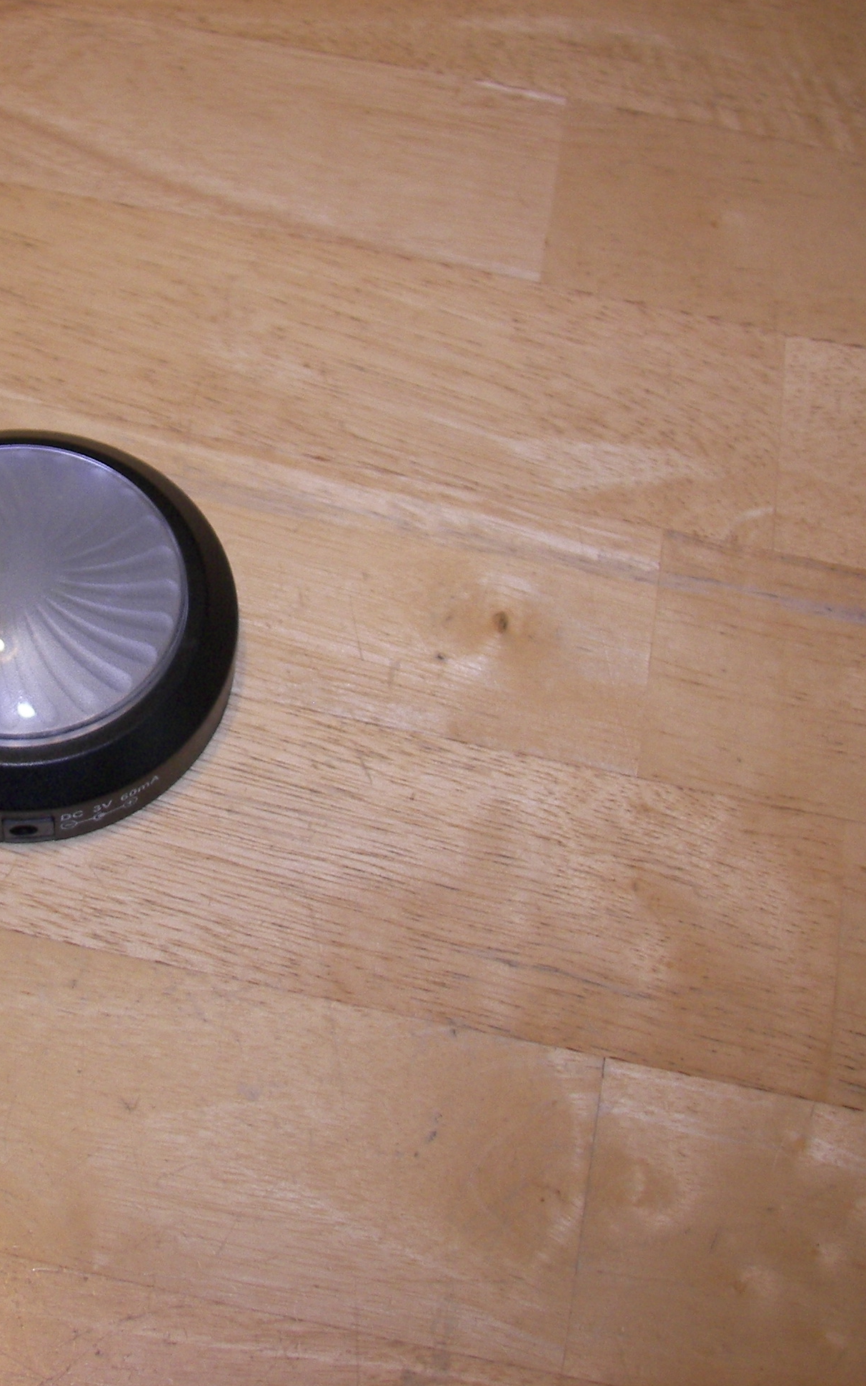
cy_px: 692
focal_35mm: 51
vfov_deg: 39.6
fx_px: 1926
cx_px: 65
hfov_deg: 24.5
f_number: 2.8
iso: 100
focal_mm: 6
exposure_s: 1/30
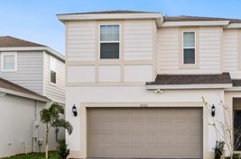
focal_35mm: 51
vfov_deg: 26.4
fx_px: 341
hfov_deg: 38.3
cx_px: 170
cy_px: 77
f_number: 5
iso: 80
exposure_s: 1/320
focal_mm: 34
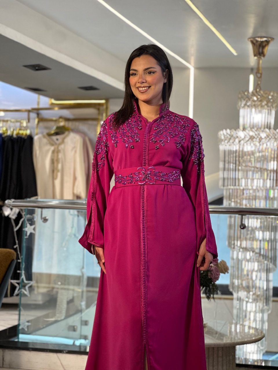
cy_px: 185
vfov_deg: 25.3
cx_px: 139
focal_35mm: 77
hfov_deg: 19.1
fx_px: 825
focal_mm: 9
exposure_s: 1/100
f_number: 2.8
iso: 64
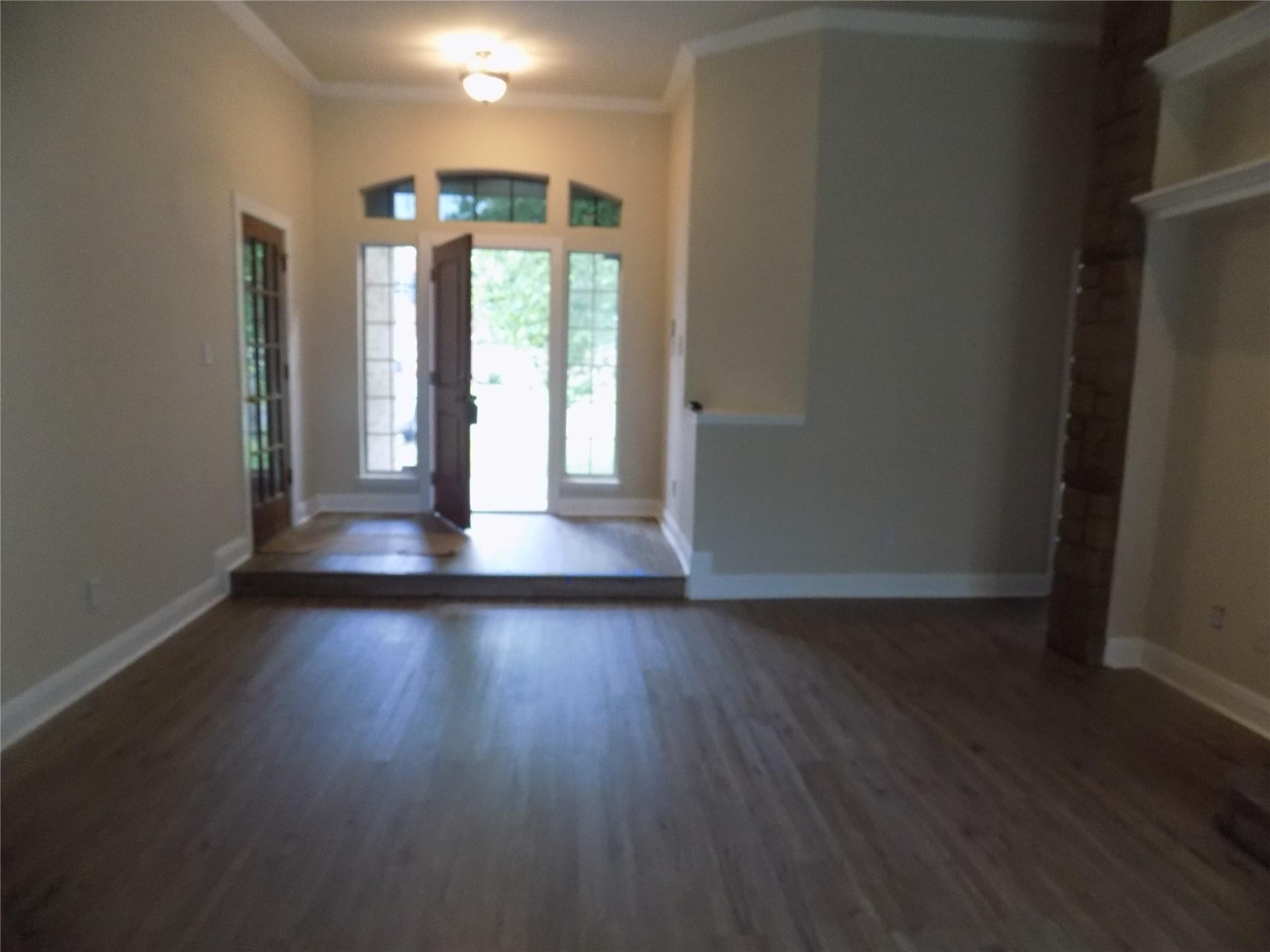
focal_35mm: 23
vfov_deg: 58.9
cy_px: 476
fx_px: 844
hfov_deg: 73.9
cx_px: 635
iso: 400
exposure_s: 1/30
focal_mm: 4
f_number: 3.1
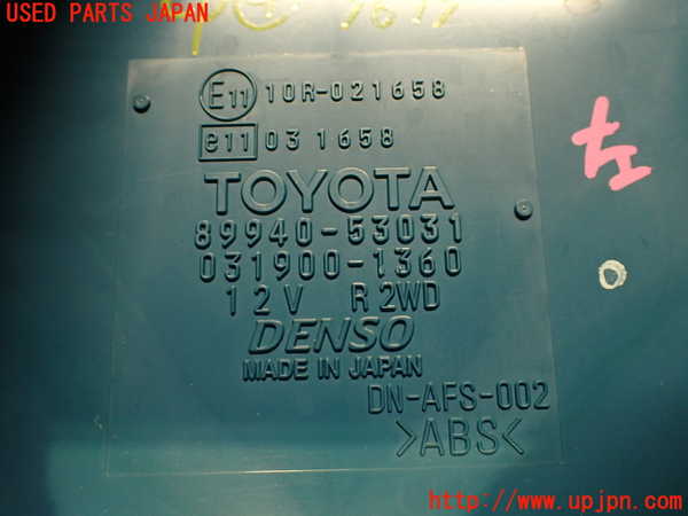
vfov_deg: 44.2
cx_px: 344
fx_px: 636
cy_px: 258
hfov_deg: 56.8
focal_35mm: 32
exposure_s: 1/30
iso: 320
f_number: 2.4
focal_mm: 5.79
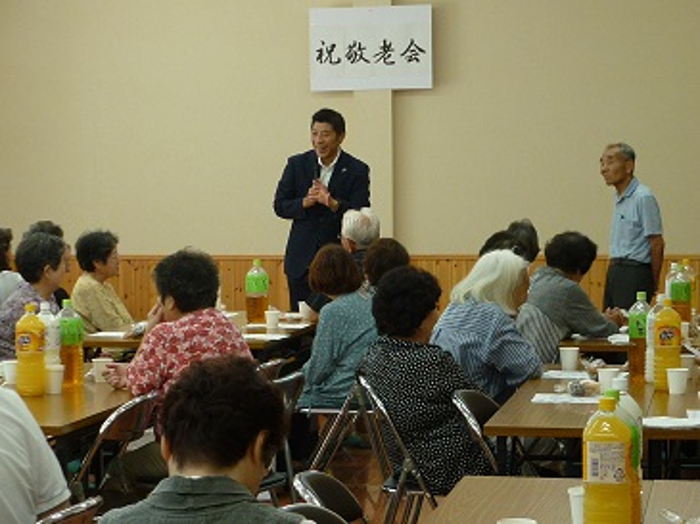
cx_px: 350
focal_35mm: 92
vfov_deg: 16.0
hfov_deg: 21.3
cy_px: 262
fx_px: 1859
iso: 125
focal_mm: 8.6
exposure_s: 1/40
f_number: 3.3
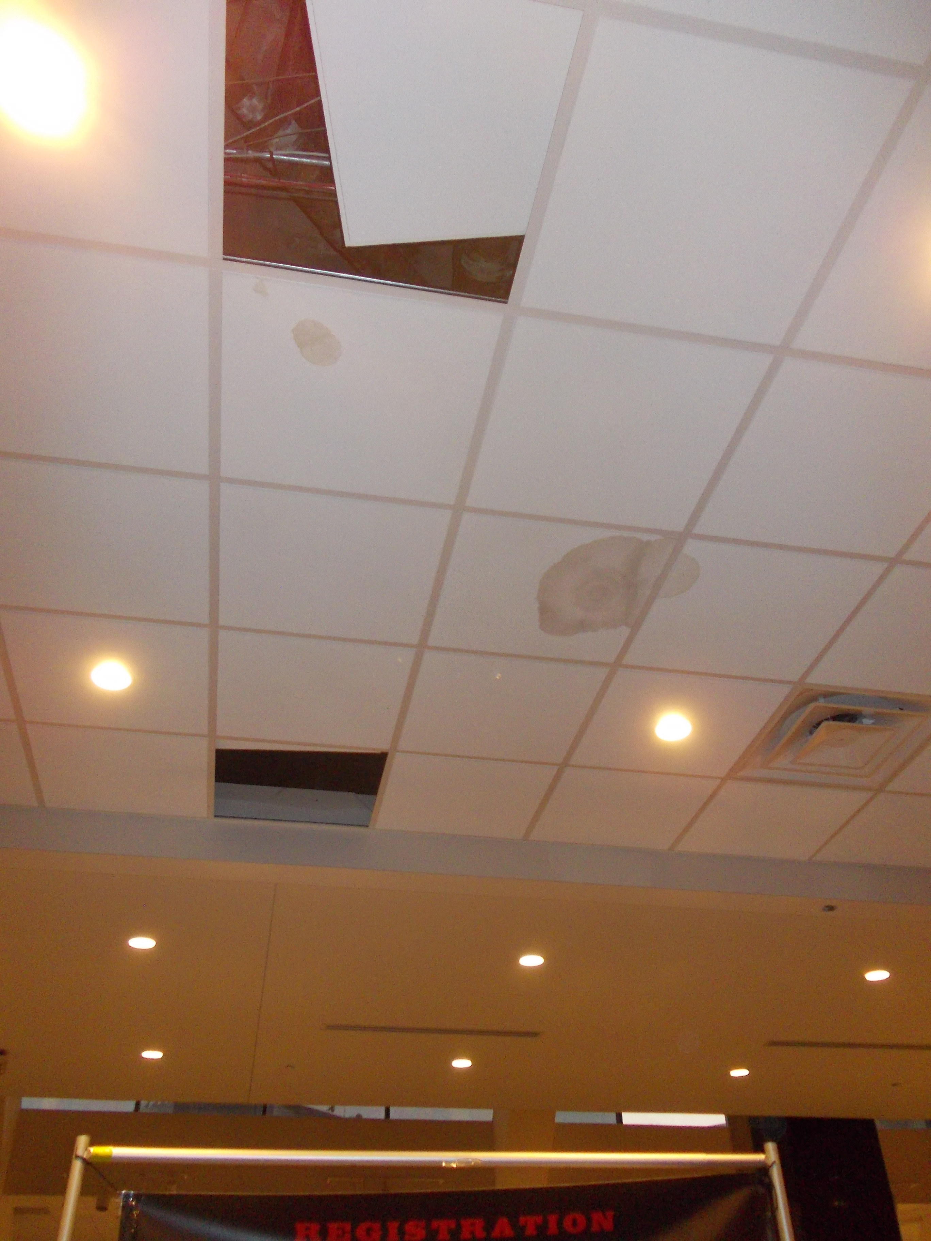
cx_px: 466
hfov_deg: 49.7
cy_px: 620
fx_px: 1004
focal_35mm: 28
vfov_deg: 63.4
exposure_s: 1/25
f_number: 2.7
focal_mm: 4
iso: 200
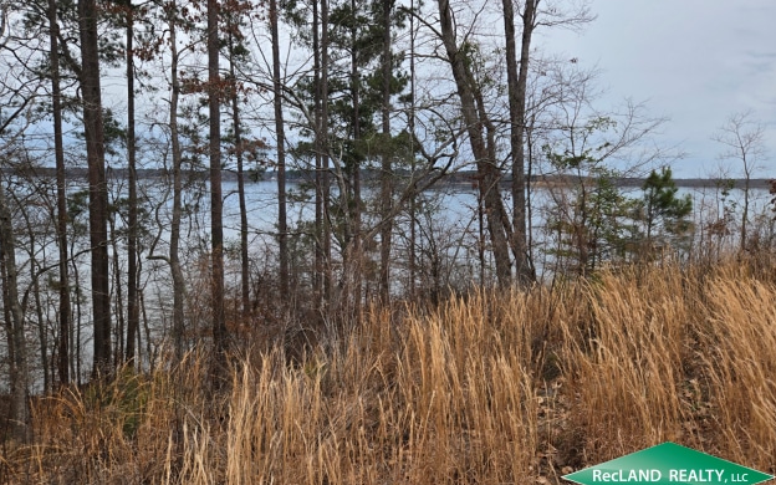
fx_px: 529
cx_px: 386
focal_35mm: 25
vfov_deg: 49.2
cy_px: 219
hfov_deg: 72.5
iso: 64
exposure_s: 1/180
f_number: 1.8
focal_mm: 5.4
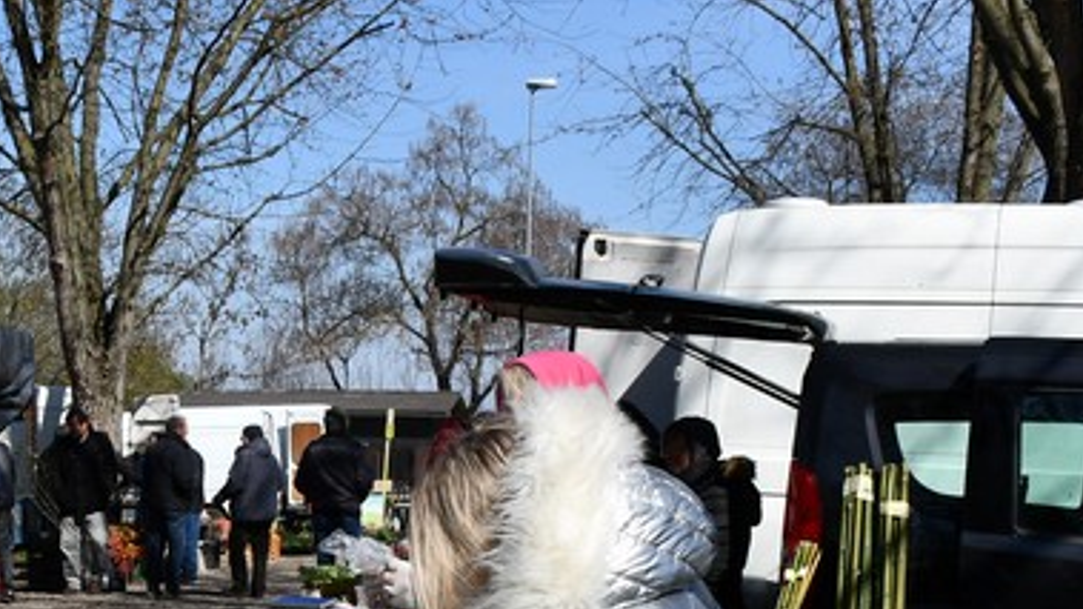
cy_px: 699
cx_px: -11
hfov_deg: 23.9
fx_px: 2440
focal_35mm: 85
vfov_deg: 13.9
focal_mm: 20
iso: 100
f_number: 9
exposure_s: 1/320
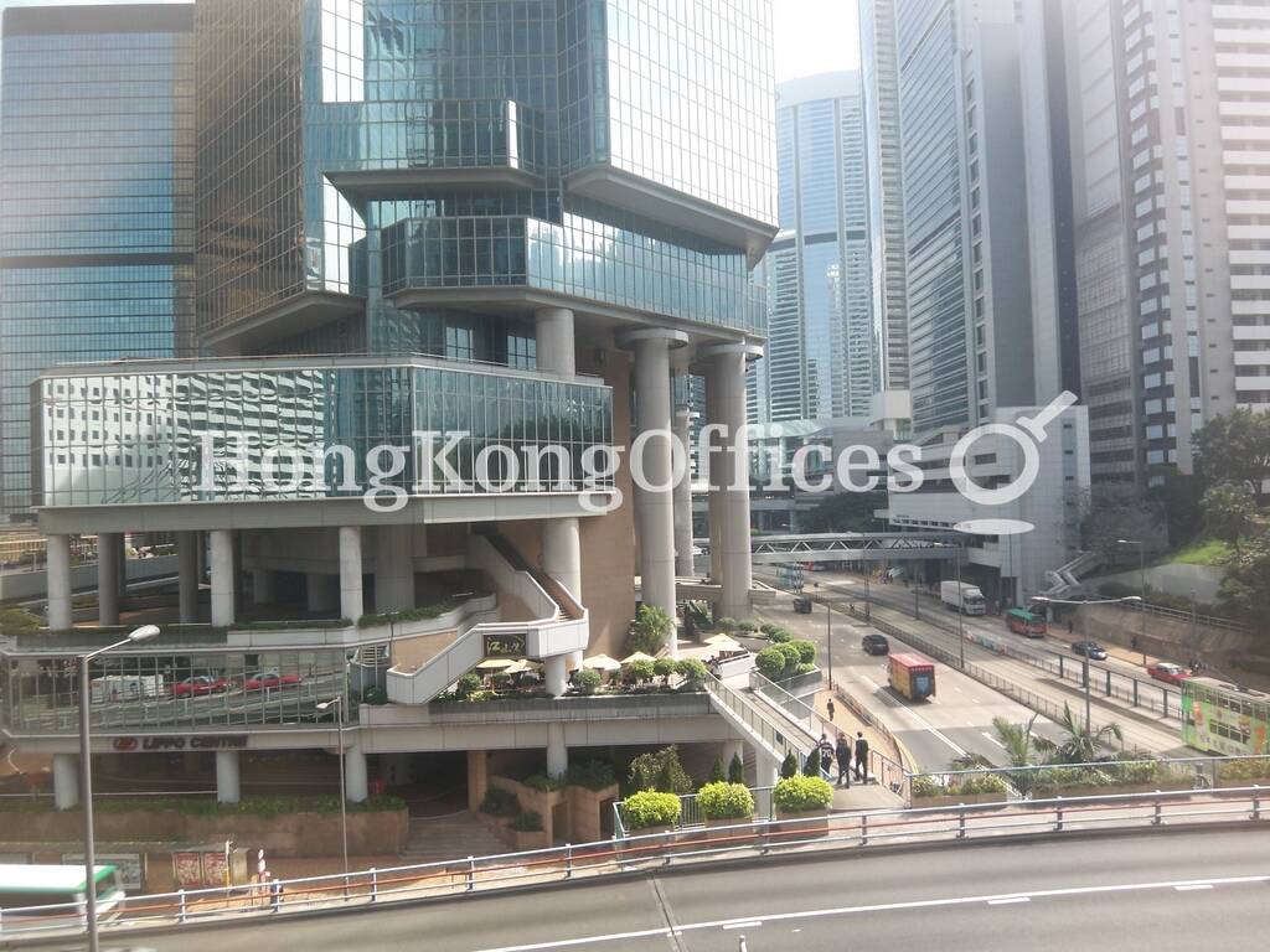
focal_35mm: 23
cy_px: 476
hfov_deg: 73.9
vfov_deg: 58.9
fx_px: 844
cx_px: 635
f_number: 2.8
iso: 50
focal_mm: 3.8
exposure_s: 1/40
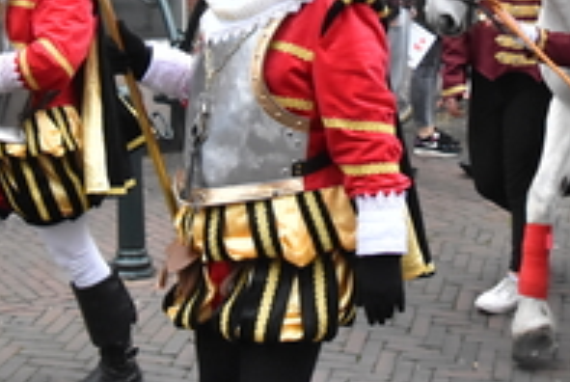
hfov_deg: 24.6
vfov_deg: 15.9
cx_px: 378
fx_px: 1300
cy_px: -101
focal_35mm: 82
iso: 3200
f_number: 6.3
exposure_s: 1/320
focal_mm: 18
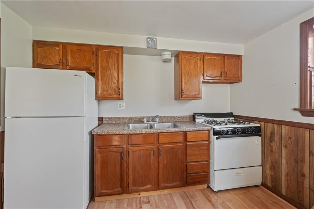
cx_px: 157
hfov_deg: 96.8
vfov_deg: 73.7
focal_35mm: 16
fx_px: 140
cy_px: 104
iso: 4000
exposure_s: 1/30
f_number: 5.6
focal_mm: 16
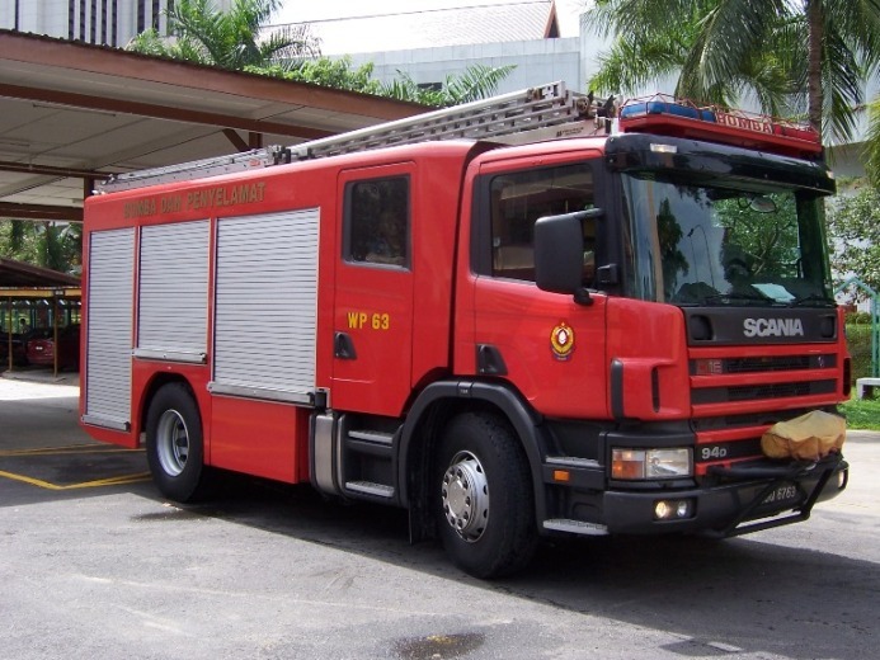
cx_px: 440
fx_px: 1119
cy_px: 330
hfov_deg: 42.9
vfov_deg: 32.9
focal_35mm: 44
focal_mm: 7.3
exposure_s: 1/250
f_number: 5.6
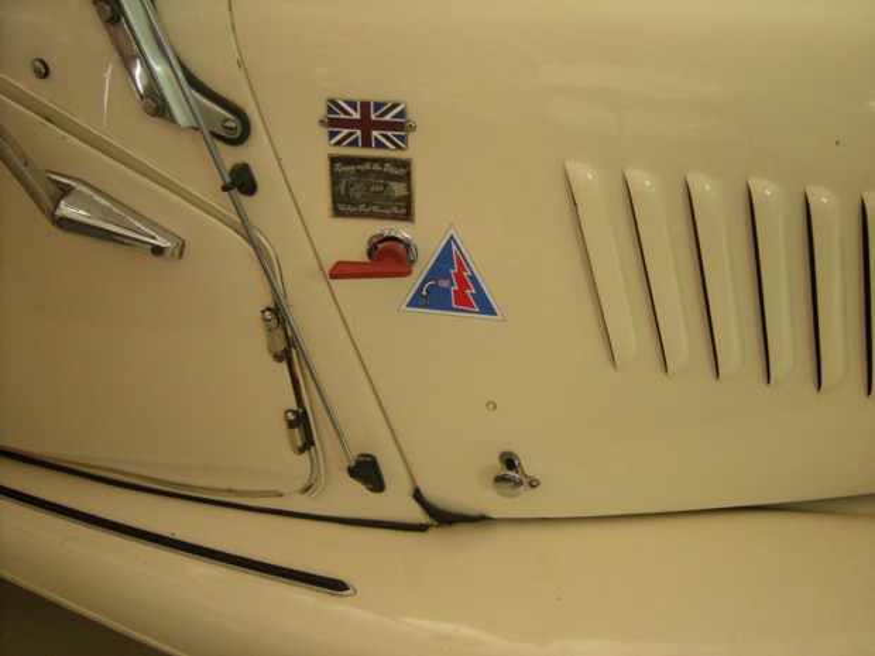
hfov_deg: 63.4
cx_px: 438
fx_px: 708
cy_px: 328
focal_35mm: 28
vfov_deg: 49.7
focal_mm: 4.7
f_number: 2.8
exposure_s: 1/61.1
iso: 353
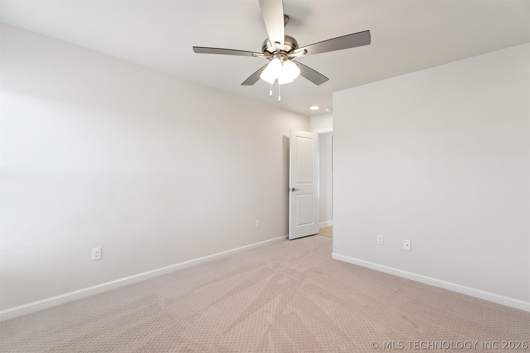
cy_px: 176
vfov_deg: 73.7
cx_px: 265
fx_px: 236
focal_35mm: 16
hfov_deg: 96.7
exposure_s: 1/50
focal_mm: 16
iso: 200
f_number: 6.3
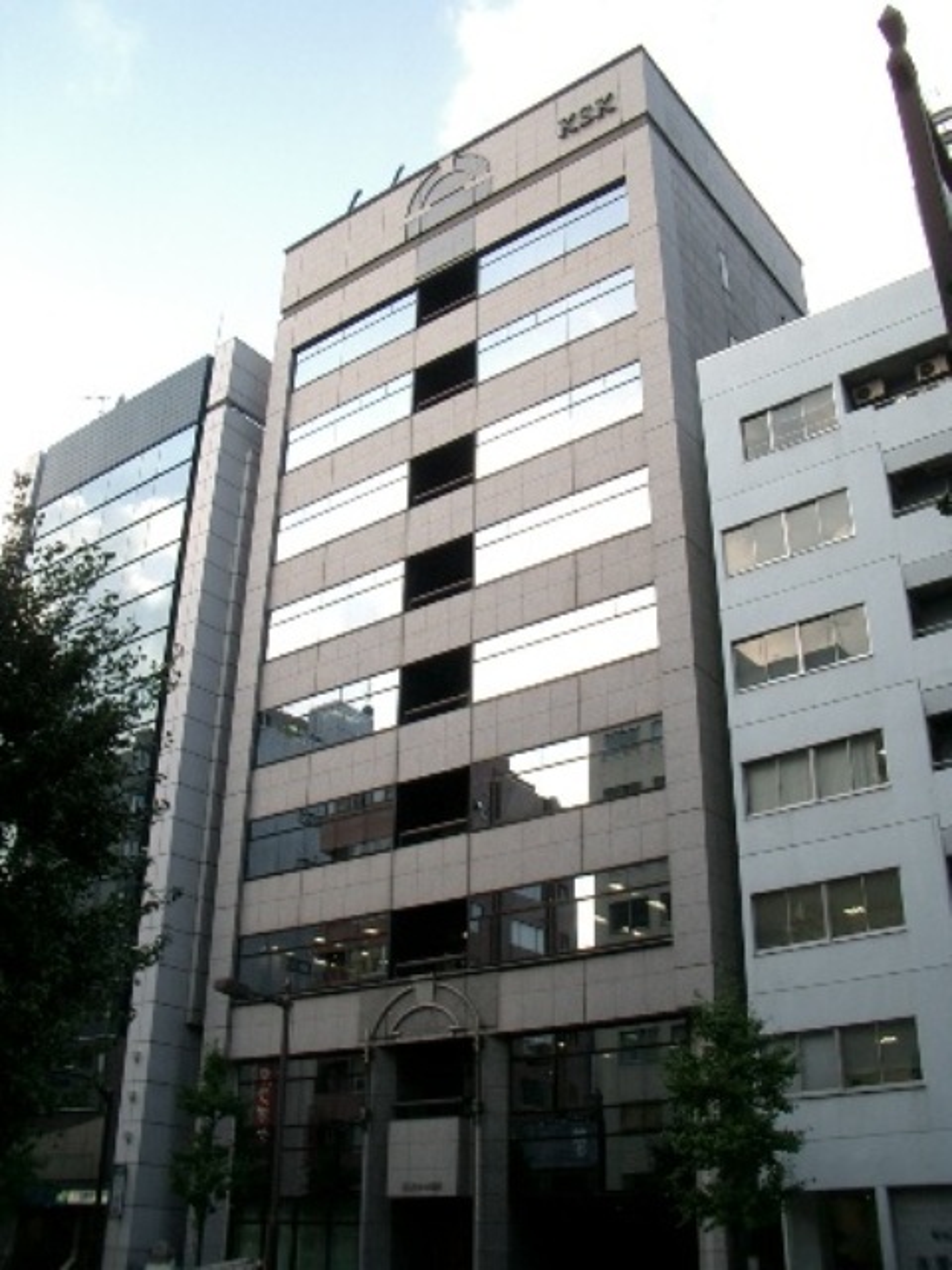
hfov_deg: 40.7
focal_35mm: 35
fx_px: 1283
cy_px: 635
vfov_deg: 52.6
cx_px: 476
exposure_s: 1/80
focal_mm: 5.8
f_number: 4.3
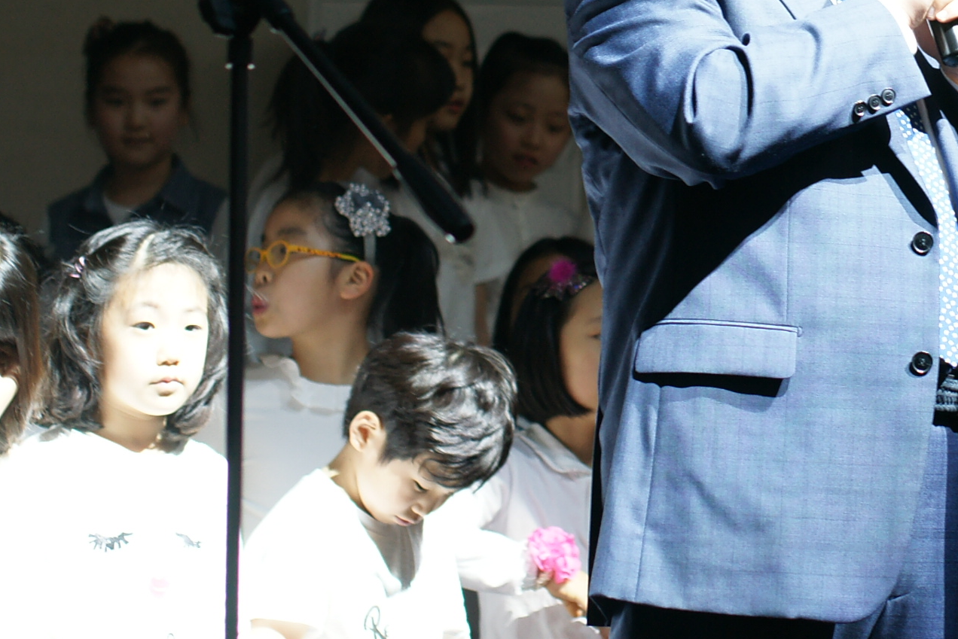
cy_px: -41
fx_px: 4605
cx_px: 858
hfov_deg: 11.8
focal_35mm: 173
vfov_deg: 7.9
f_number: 2.5
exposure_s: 1/60
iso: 200
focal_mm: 50
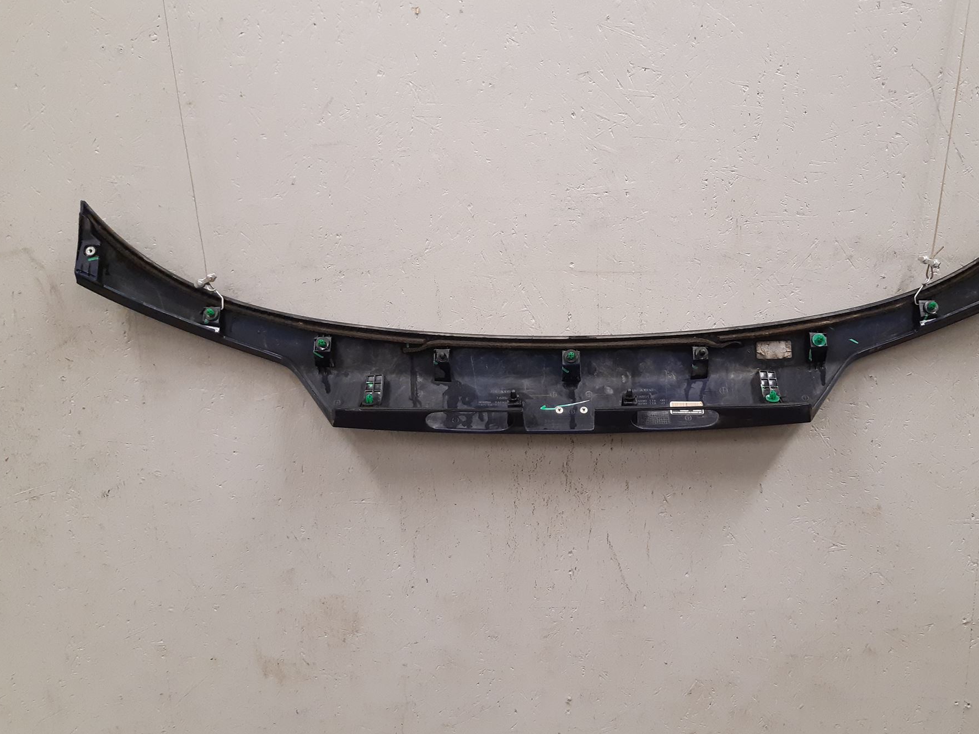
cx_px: 558
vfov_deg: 46.7
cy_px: 322
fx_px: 848
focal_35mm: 30
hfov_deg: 59.7
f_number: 1.7
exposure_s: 1/50
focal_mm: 3.93
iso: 250
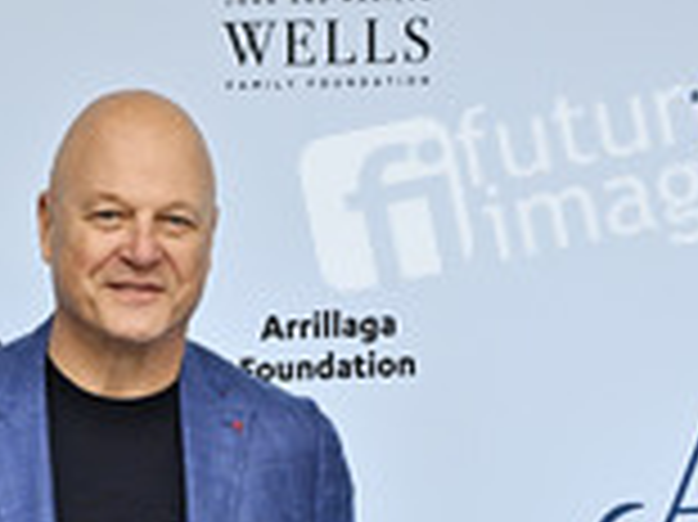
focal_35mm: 92
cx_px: 122
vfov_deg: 14.6
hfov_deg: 21.0
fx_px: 1854
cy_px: 860
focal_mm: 37
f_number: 6.3
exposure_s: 1/320
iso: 500
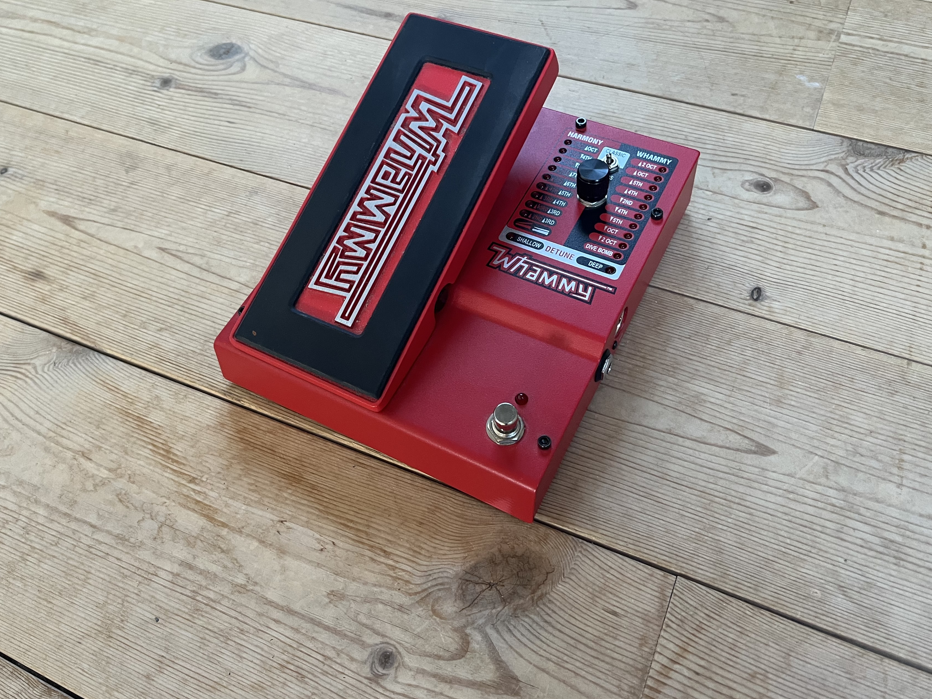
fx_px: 835
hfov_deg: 58.3
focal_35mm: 31
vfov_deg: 45.3
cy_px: 293
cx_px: 442
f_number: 1.6
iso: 200
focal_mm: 5.1
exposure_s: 1/60
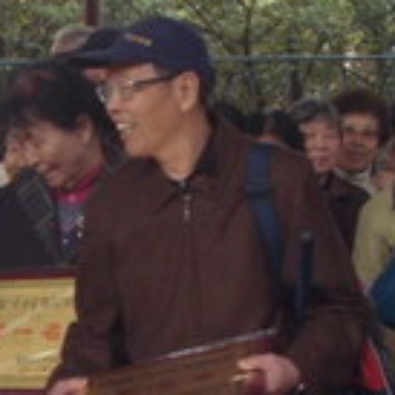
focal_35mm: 162
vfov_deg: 10.8
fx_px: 2091
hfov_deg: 10.5
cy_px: 252
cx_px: -150
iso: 80
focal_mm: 6
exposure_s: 1/125
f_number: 3.5
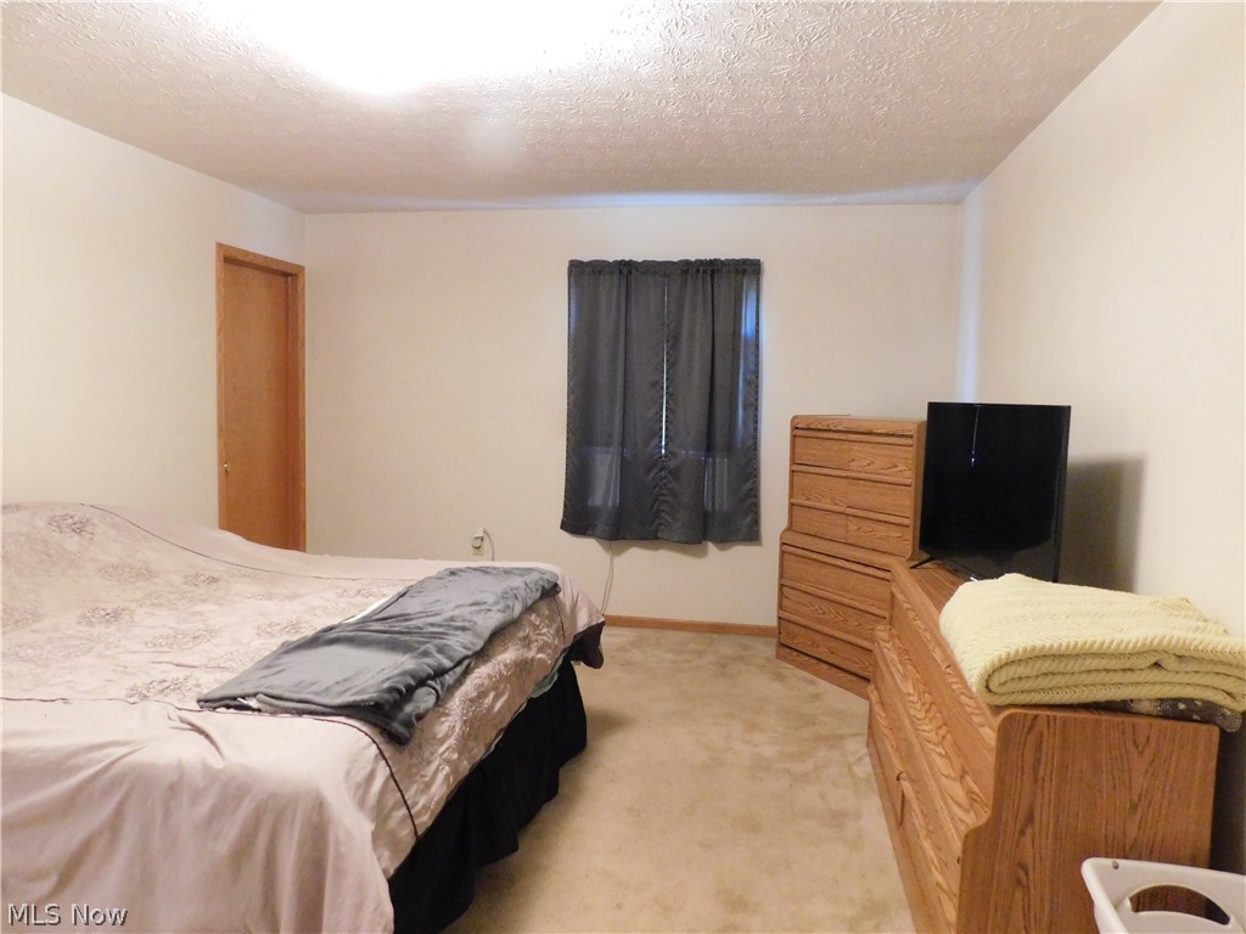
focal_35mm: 23
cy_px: 467
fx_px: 828
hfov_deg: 73.9
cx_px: 623
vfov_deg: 58.9
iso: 800
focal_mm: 4
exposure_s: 1/8
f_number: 3
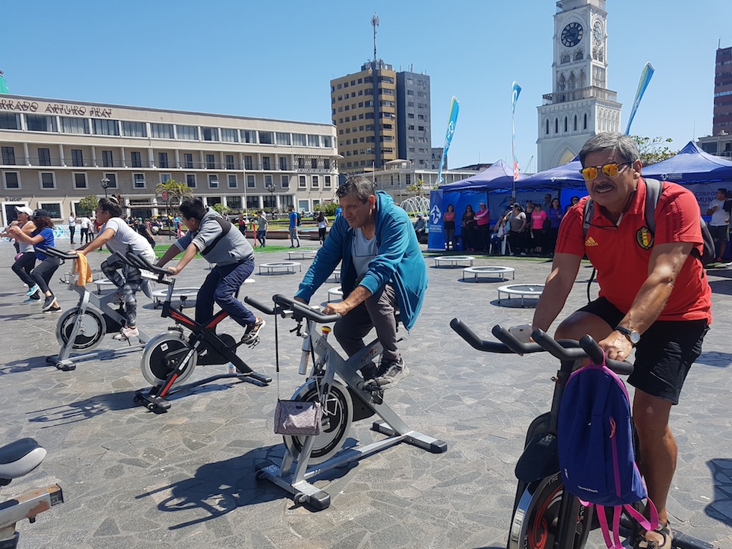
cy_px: 274
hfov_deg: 67.3
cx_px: 366
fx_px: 550
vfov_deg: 53.1
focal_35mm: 26
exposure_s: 1/2028
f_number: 1.7
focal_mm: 4.2
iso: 50
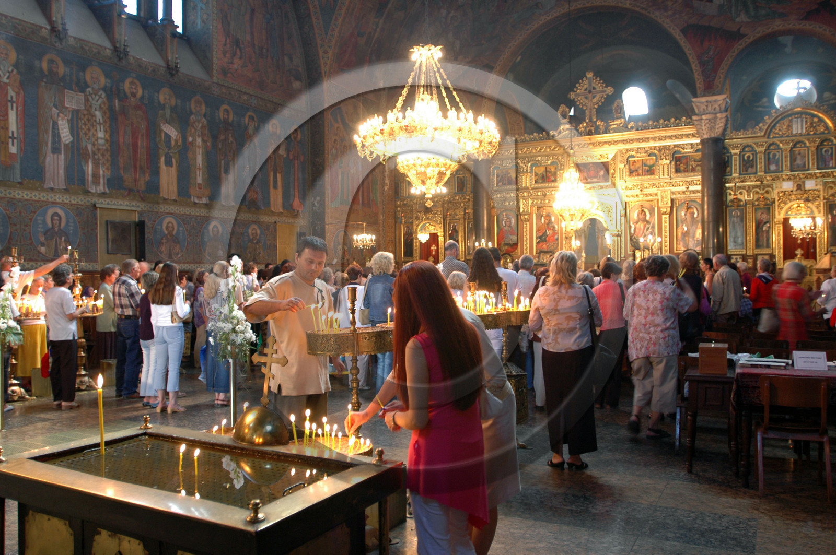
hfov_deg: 62.0
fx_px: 696
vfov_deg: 43.5
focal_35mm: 30
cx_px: 418
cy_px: 278
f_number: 2.8
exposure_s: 1/15
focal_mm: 20
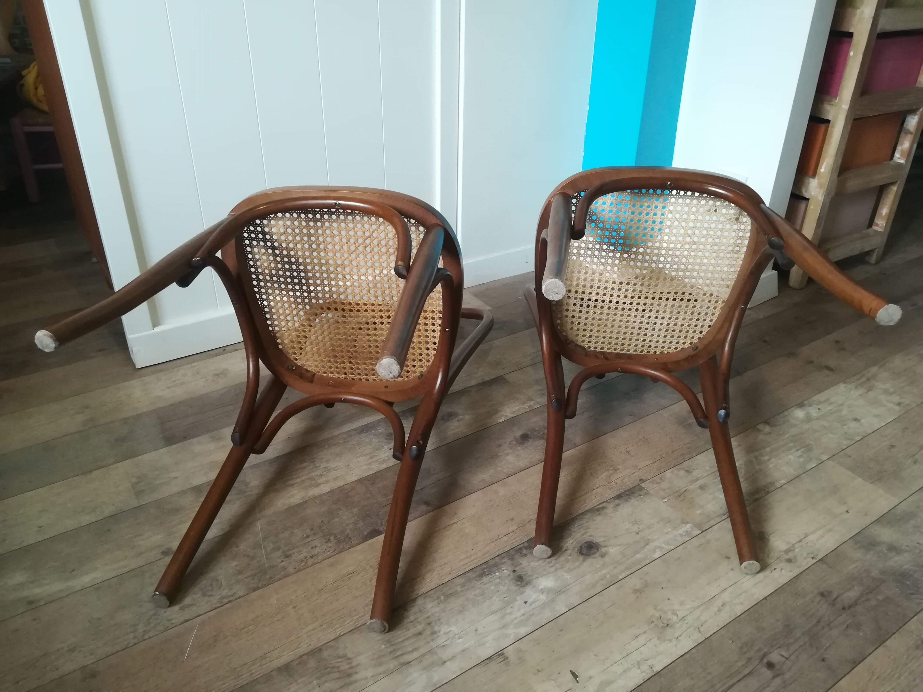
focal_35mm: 26
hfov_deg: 67.3
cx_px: 462
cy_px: 346
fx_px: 693
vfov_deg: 53.1
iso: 320
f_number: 2.2
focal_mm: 3.83
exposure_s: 1/33.3
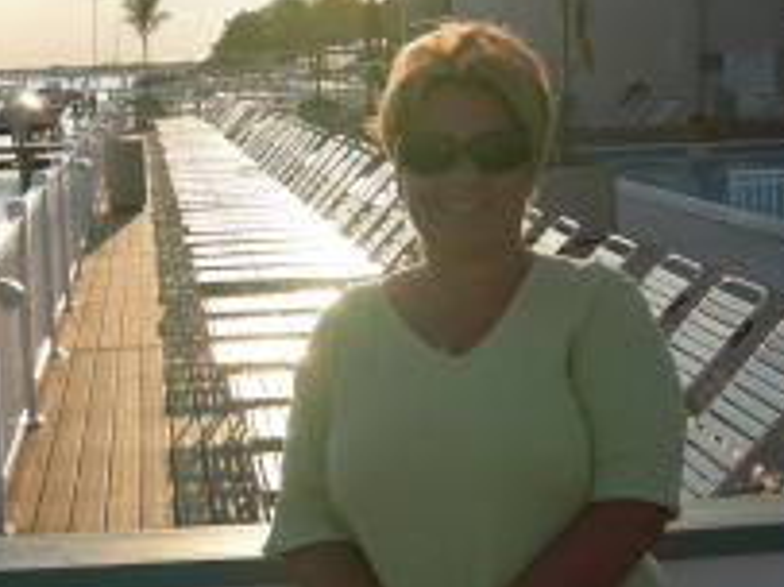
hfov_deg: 24.4
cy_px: 257
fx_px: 1811
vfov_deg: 18.4
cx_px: 290
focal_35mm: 80
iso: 64
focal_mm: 7.5
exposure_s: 1/1000
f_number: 2.7
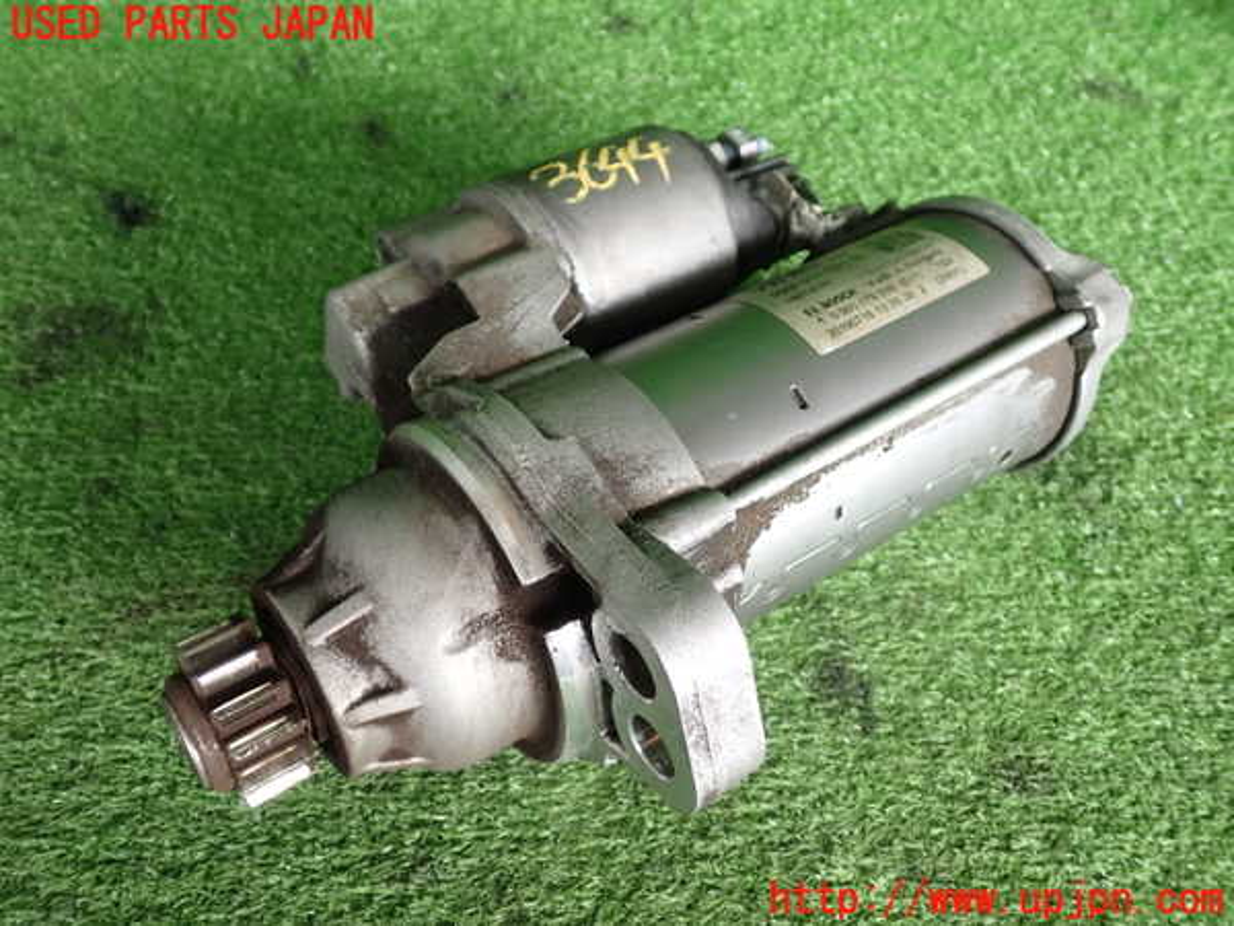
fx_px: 1141
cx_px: 617
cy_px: 463
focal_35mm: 32
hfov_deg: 56.8
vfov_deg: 44.2
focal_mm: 5.79
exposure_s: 1/80
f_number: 2.4
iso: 200
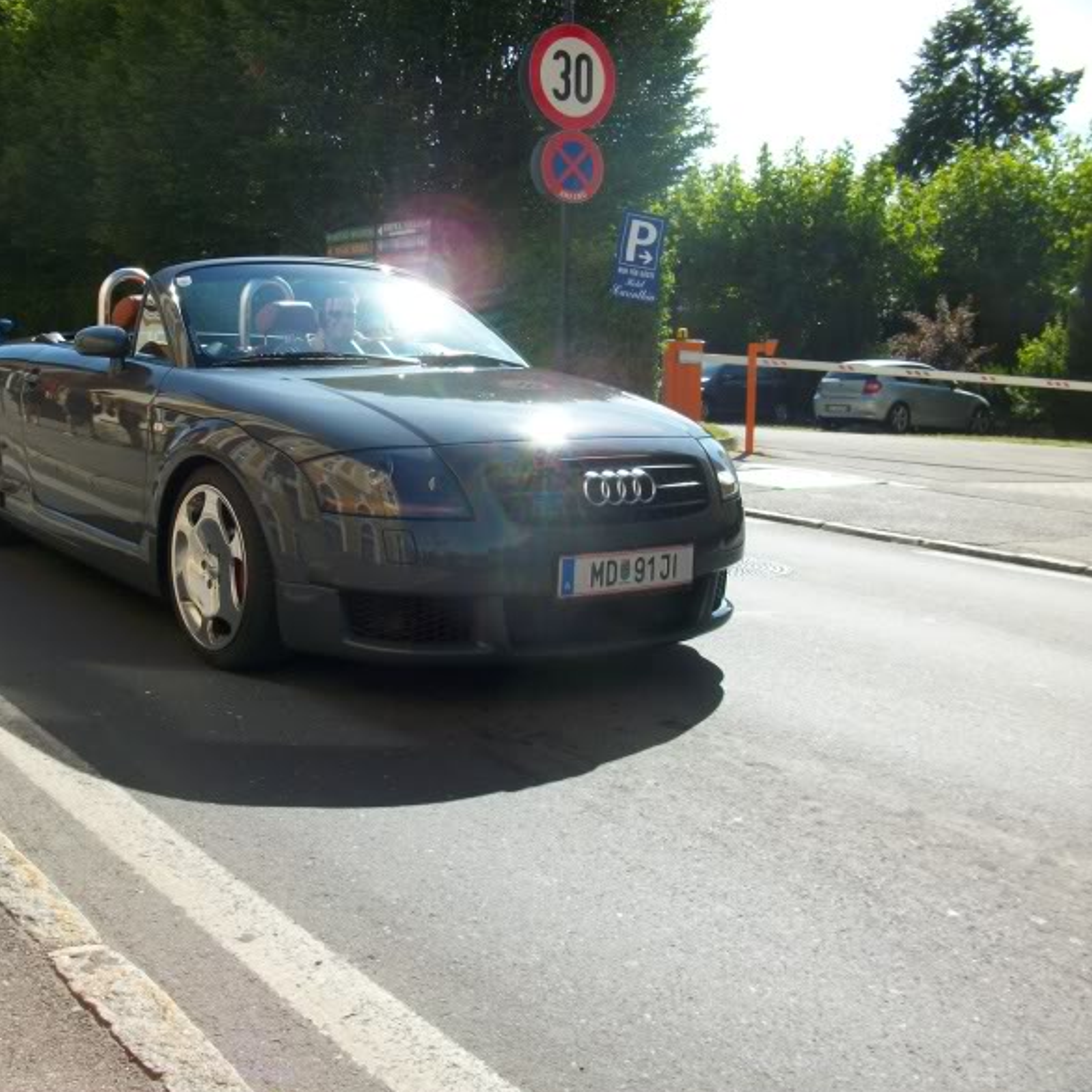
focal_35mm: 41
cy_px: 544
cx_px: 354
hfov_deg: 40.4
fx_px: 1463
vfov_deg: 40.9
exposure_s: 1/257
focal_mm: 5.7
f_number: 5.5
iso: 80
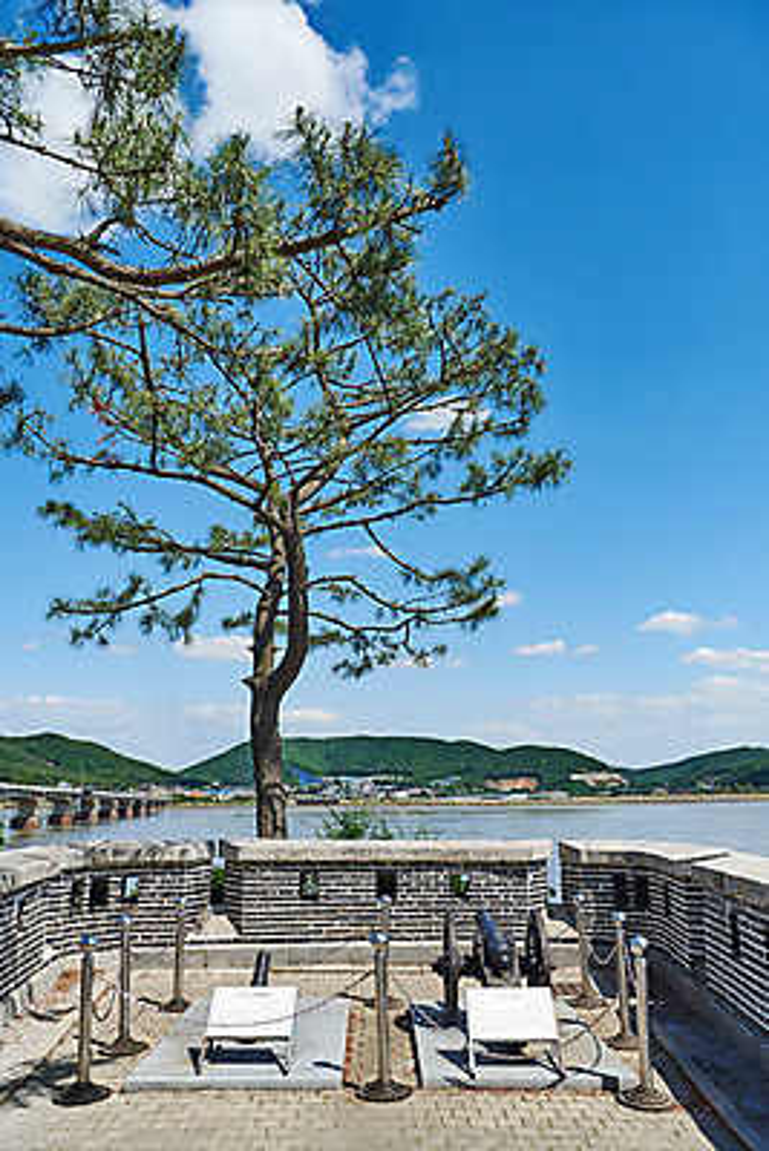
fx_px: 960
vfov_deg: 61.9
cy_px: 576
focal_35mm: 30
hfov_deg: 43.6
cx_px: 384
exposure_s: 1/2000
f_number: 5
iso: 200
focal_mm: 30
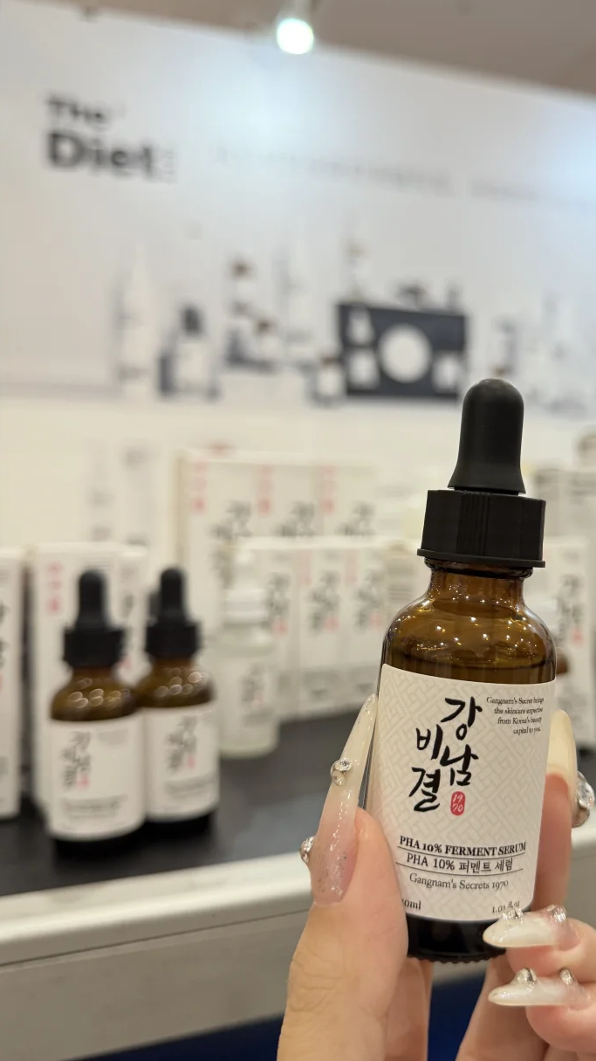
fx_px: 871
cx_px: 438
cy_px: 538
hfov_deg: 37.0
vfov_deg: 62.6
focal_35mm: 31
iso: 200
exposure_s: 1/100
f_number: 1.78
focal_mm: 6.76
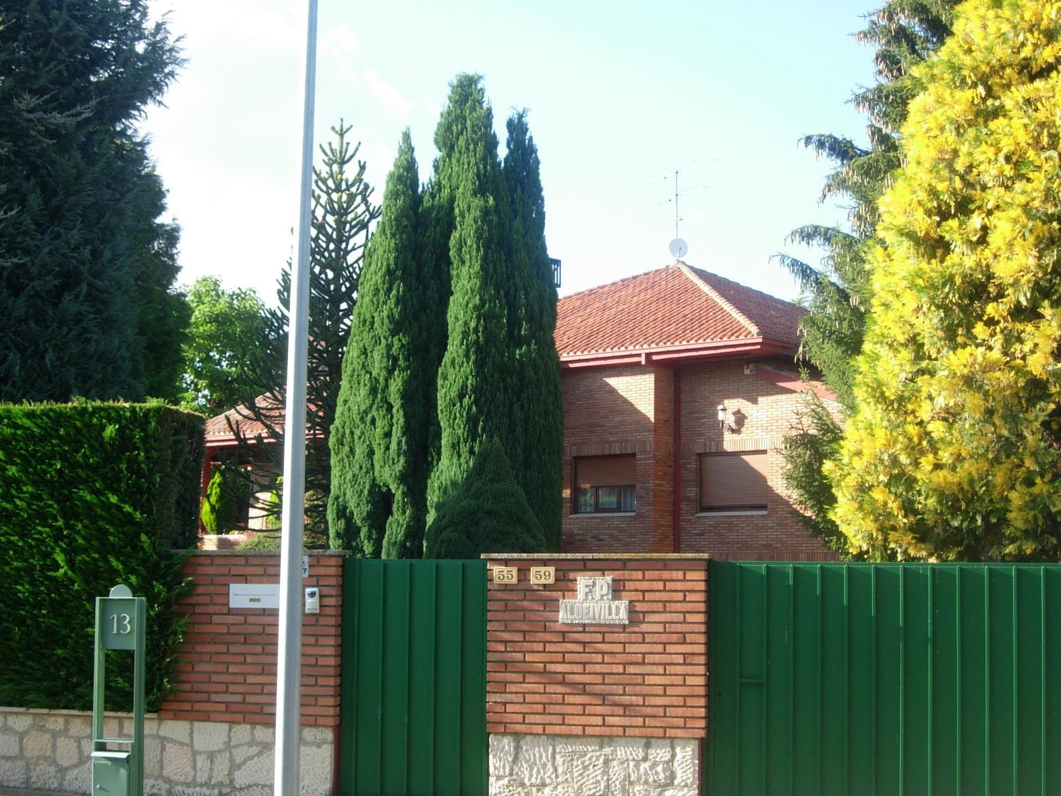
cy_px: 398
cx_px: 530
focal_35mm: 51
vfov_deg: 28.6
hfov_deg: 37.5
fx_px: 1563
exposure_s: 1/235
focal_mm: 10.6
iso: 64
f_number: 3.2
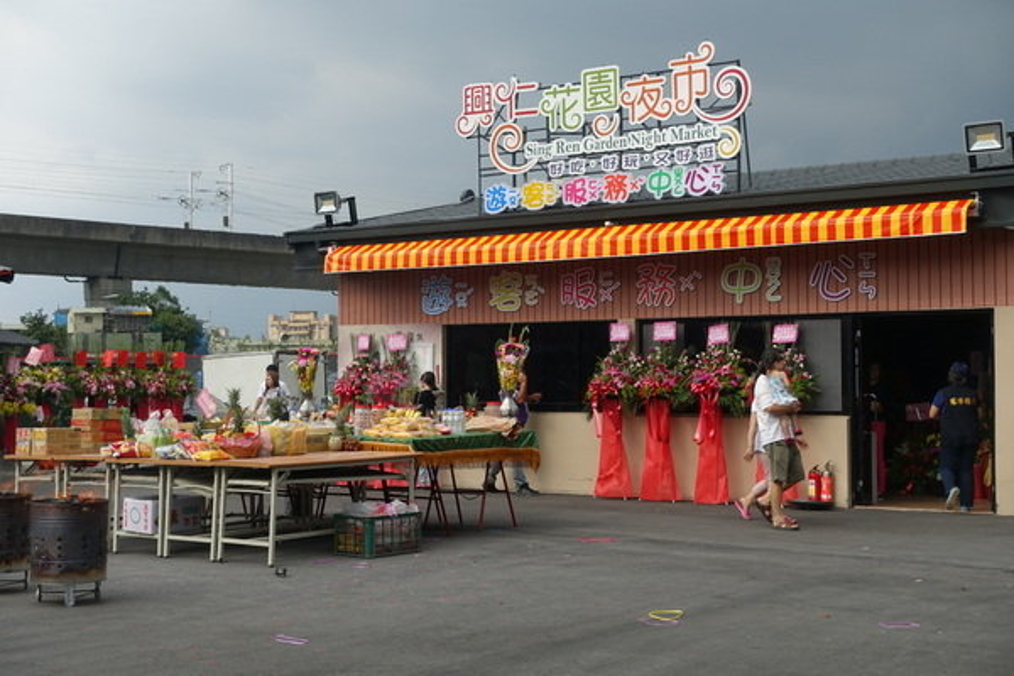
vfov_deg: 25.5
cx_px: 507
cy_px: 338
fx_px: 1493
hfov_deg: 37.5
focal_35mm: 53
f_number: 5.6
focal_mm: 19.29
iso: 125
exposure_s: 1/400
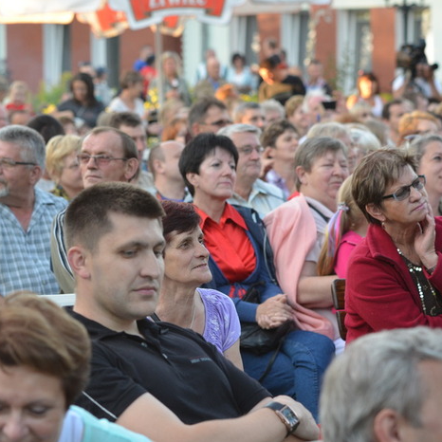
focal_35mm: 159
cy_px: 222
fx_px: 2297
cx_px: 111
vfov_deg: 11.0
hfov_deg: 11.0
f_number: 4.5
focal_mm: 82
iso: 800
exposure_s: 1/320
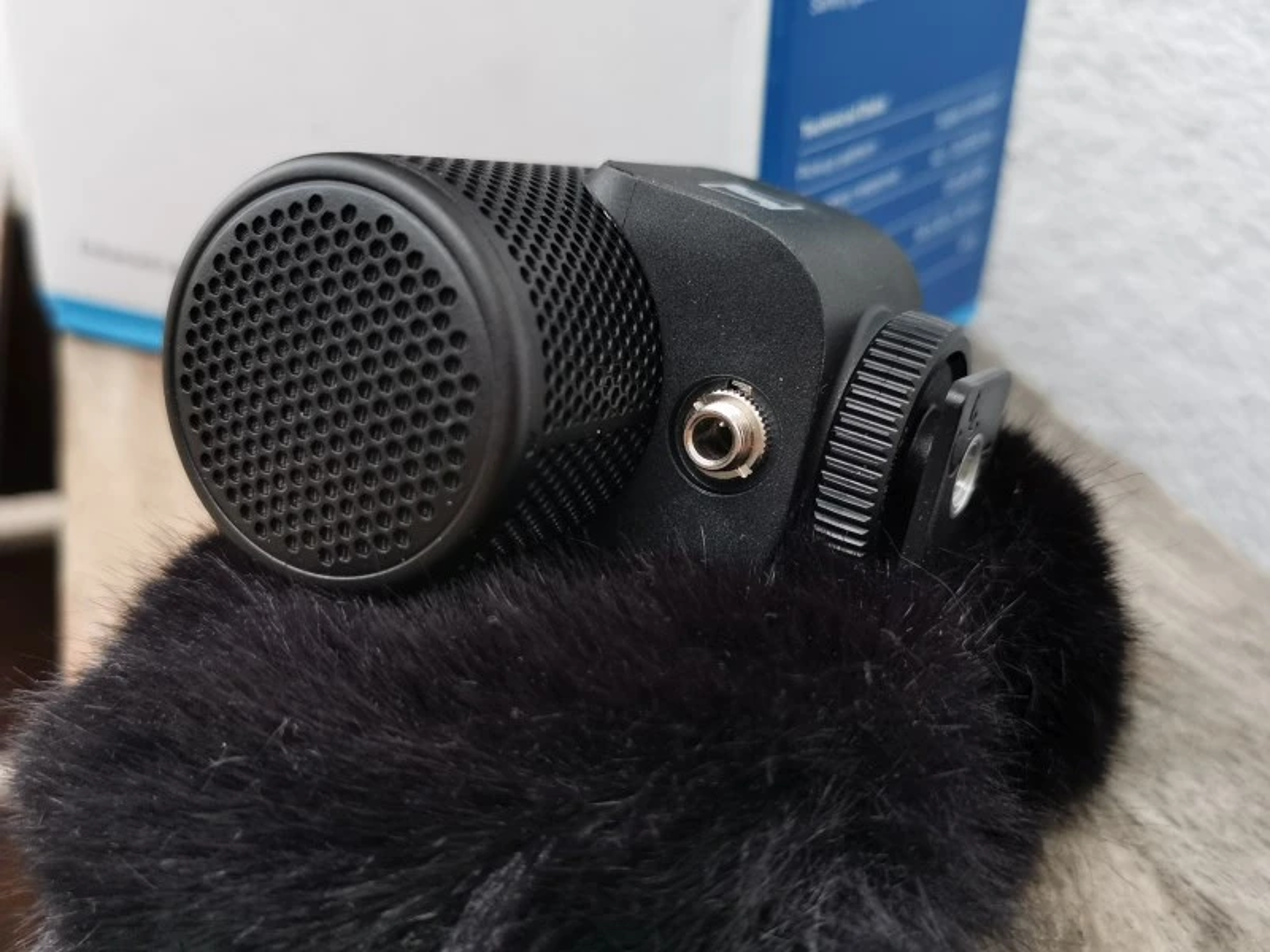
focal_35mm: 41
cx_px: 635
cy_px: 476
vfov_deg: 35.1
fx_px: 1504
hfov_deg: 45.8
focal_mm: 5.56
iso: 200
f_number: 1.6
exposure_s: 1/100
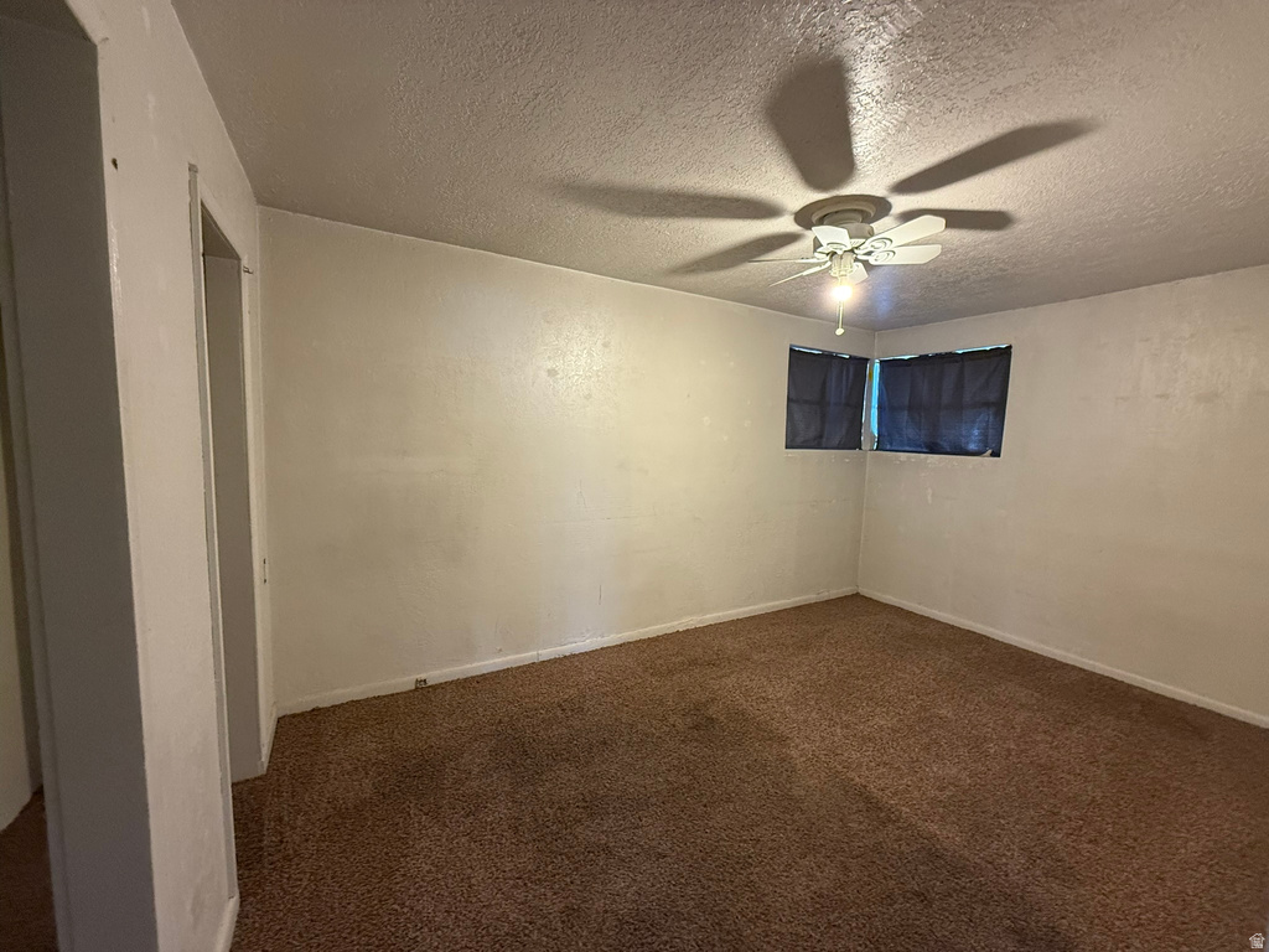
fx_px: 513
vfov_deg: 85.7
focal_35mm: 14
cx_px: 634
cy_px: 476
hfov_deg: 102.1
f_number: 2.2
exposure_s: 1/60
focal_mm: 2.22
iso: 320
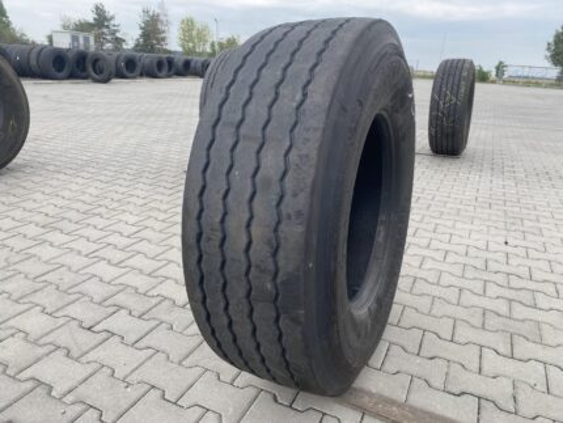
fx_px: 423
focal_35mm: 26
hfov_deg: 67.3
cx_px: 282
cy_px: 212
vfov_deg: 53.1
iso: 32
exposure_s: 1/493
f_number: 1.8
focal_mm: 4.25
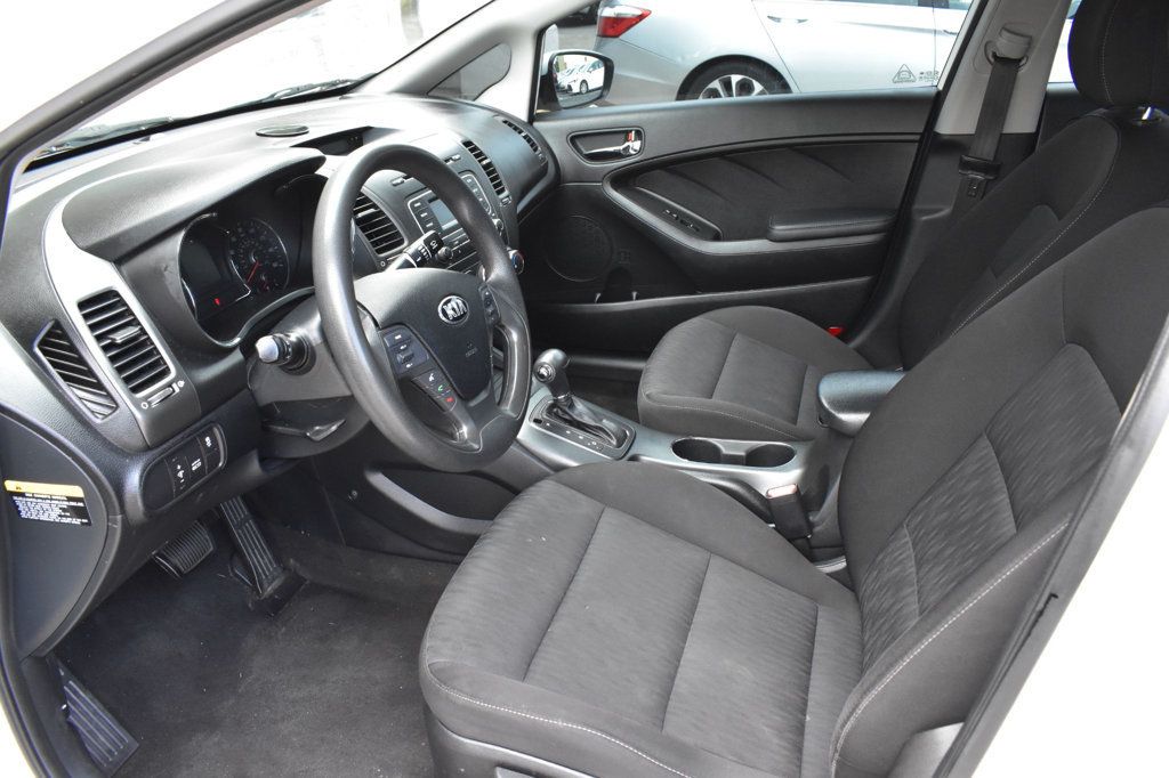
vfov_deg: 47.9
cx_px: 584
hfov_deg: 67.4
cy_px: 389
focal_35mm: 27
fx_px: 876
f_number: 8
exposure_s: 1/80
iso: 2500
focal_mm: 18
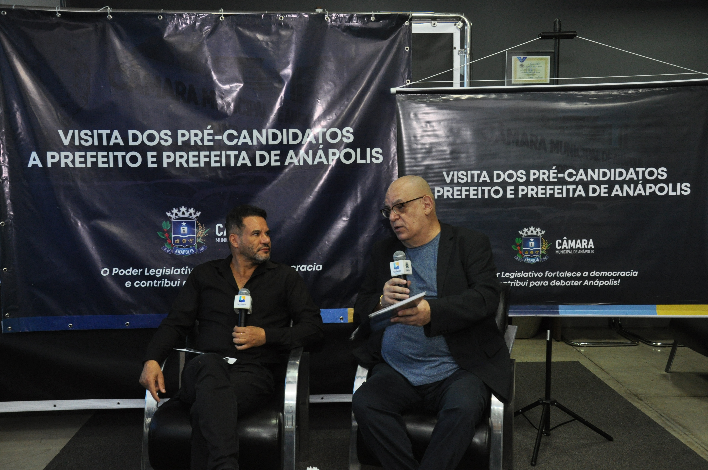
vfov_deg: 35.4
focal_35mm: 38
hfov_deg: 51.3
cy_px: 235
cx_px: 354
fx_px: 737
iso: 800
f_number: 5.6
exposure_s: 1/60
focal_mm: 25
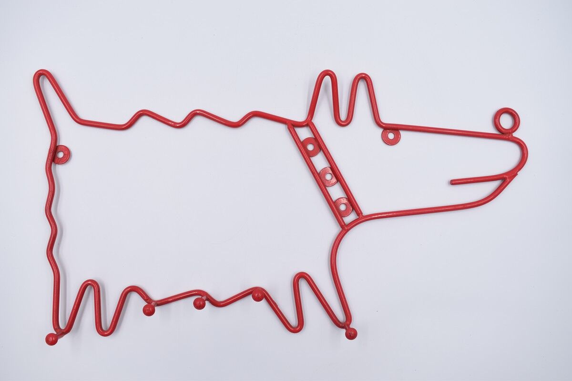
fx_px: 477
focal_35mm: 30
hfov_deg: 61.9
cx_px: 286
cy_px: 190
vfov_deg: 43.6
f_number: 5.6
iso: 160
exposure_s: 1/125
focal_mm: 20
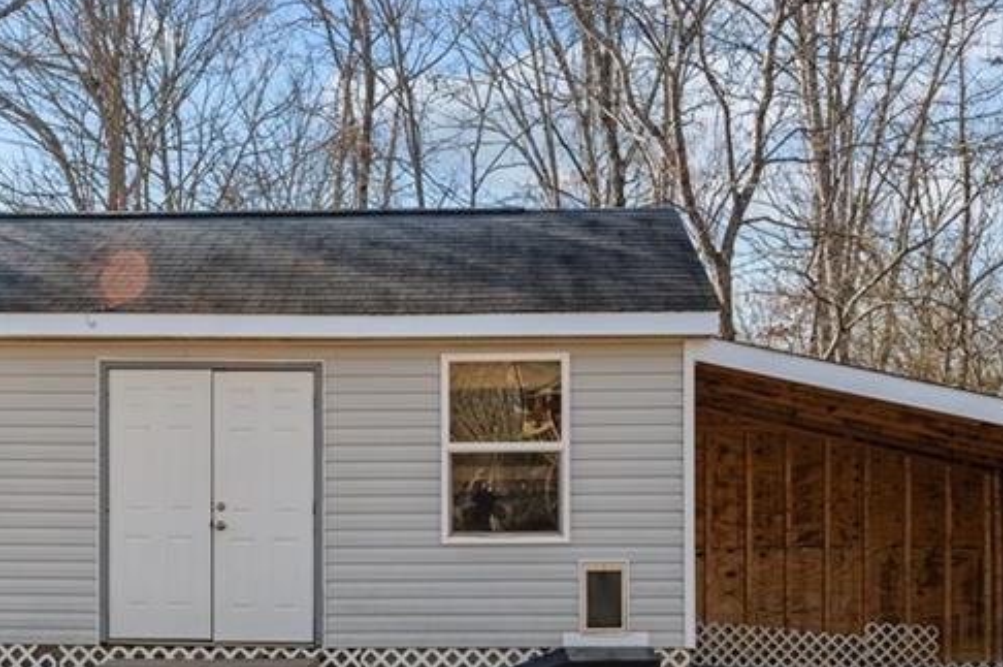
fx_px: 1113
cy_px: 457
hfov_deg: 48.4
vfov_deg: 33.0
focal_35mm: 40
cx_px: 456
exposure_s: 1/200
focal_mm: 19
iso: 200
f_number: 7.1
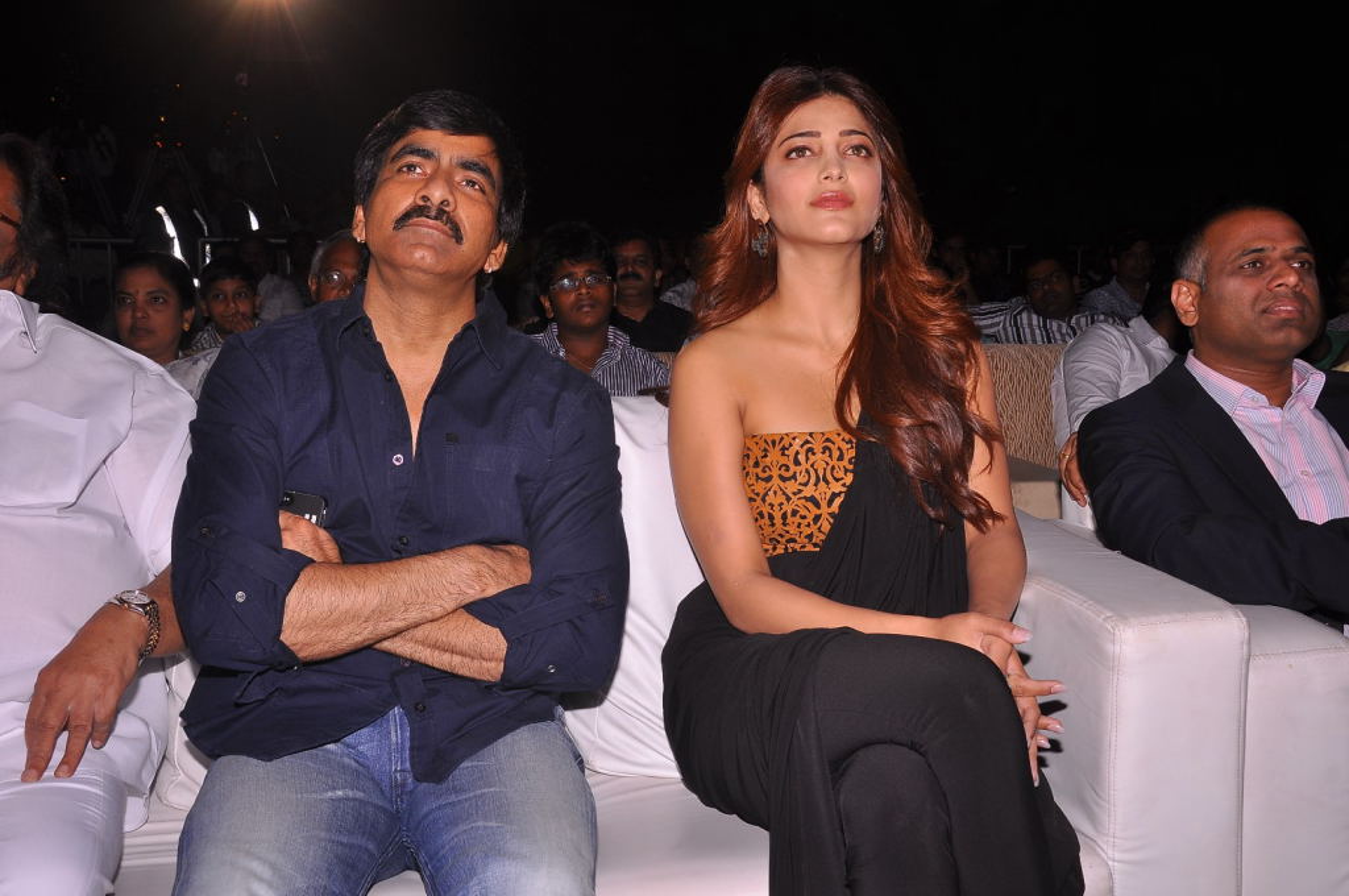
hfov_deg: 49.6
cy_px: 448
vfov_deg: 34.1
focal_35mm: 39
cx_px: 674
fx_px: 1460
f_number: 11
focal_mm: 26
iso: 200
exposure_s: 1/160
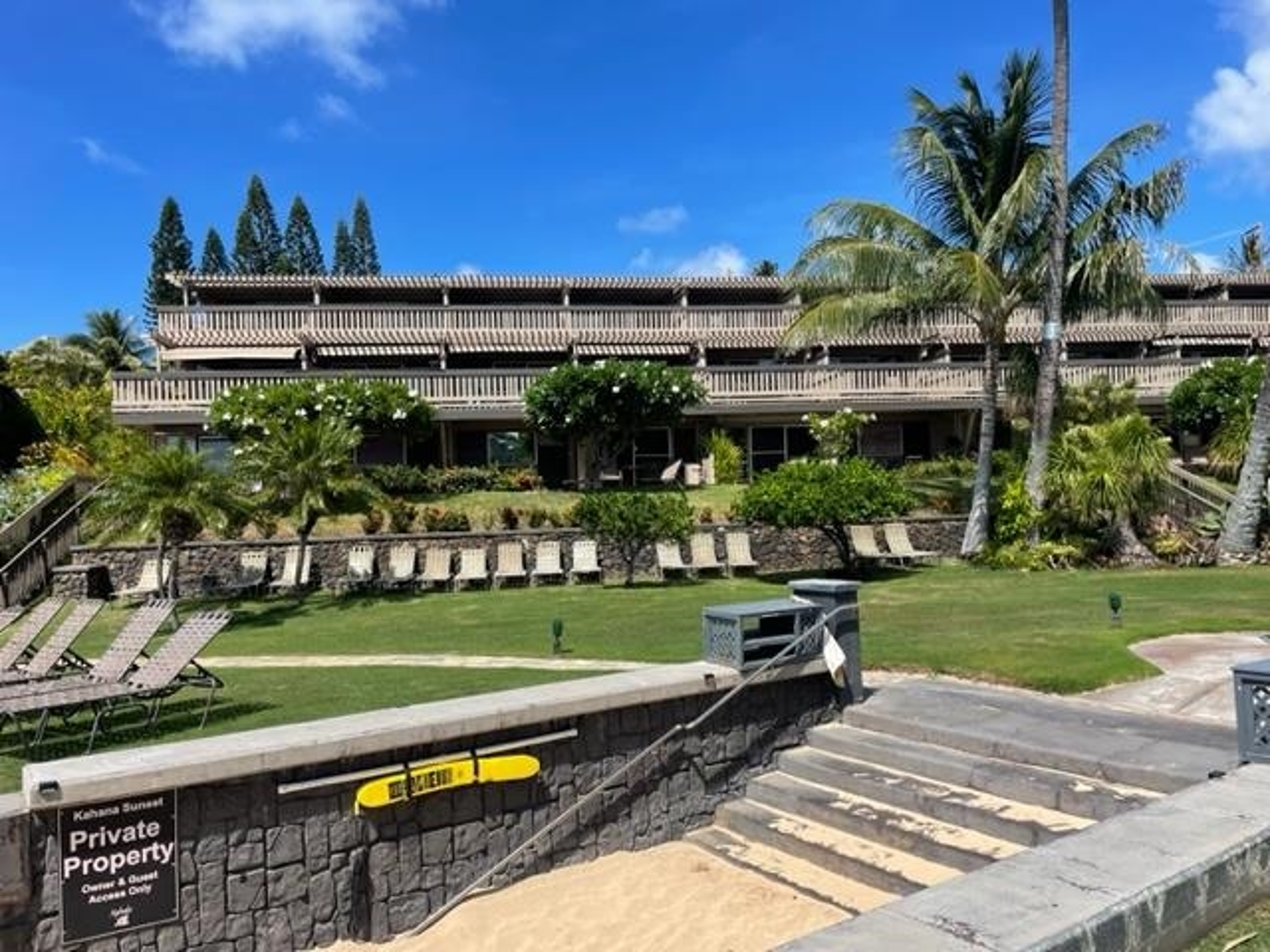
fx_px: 954
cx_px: 635
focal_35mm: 26
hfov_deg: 67.3
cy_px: 476
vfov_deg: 53.1
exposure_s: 1/2817
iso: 32
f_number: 1.6
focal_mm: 4.2
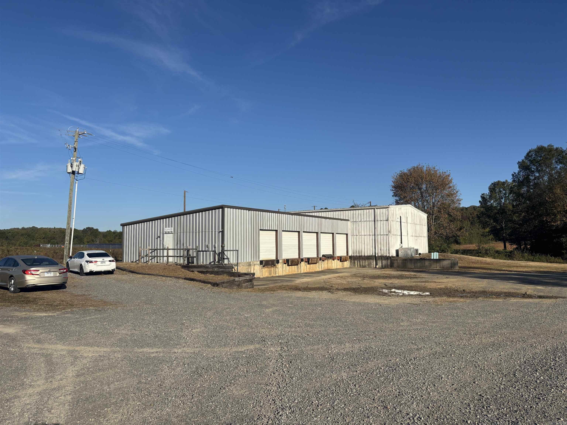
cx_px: 284
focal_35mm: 26
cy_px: 212
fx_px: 426
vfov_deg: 53.1
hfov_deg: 67.3
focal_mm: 5.96
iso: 50
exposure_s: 1/5076
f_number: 1.6
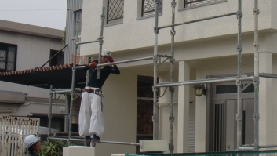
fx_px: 551
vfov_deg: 16.0
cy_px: 33
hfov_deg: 27.7
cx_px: 217
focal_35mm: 75
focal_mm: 6.66
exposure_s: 1/800
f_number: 3.9
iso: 64
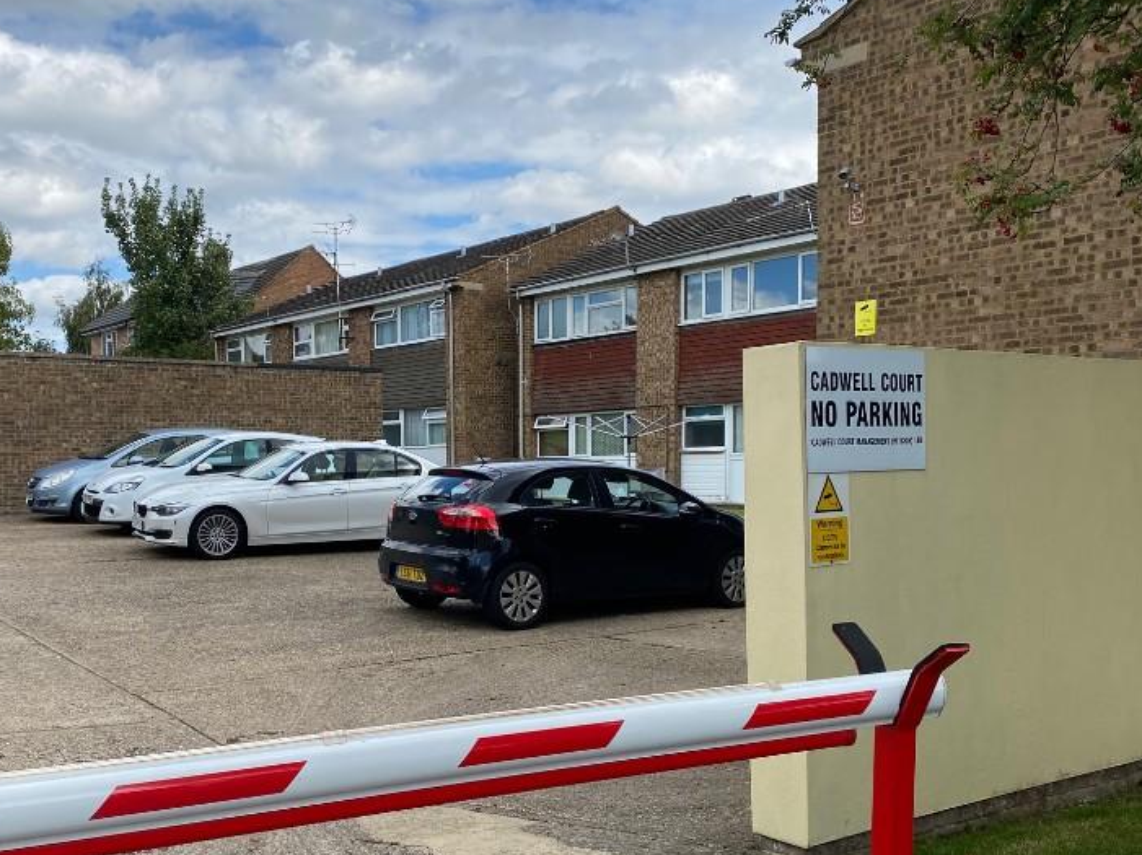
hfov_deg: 48.8
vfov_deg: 37.5
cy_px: 521
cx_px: 469
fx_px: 1253
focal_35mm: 38
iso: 32
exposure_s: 1/2105
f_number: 1.8
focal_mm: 4.25
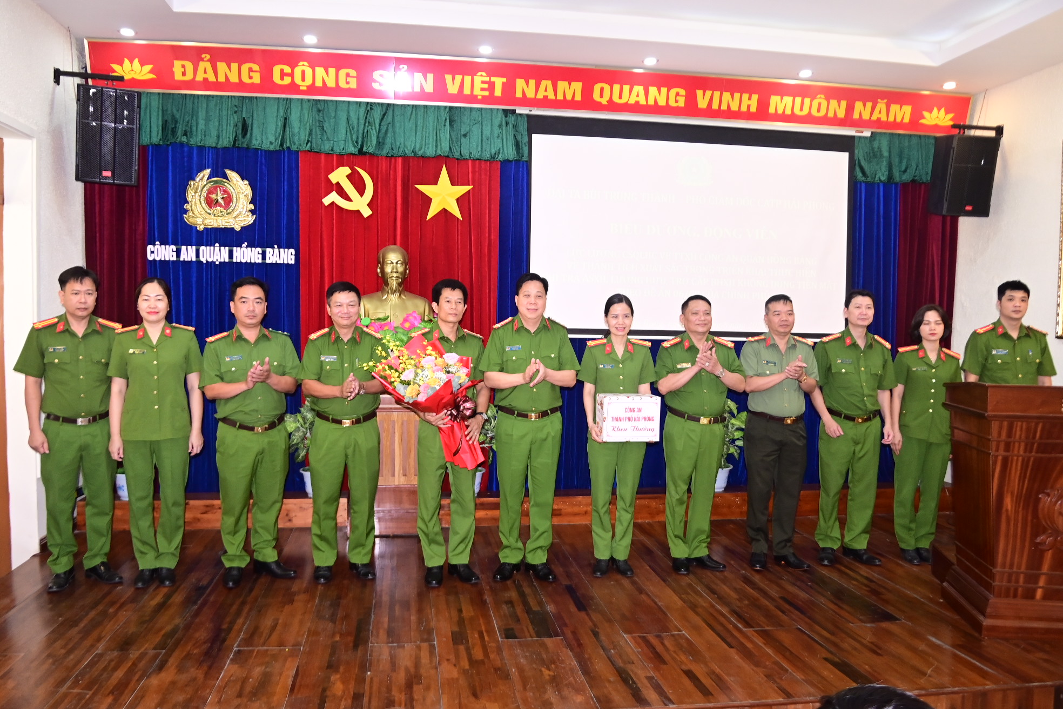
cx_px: 532
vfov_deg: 47.9
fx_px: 797
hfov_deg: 67.4
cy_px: 354
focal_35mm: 27
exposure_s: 1/200
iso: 1250
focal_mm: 18
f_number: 4
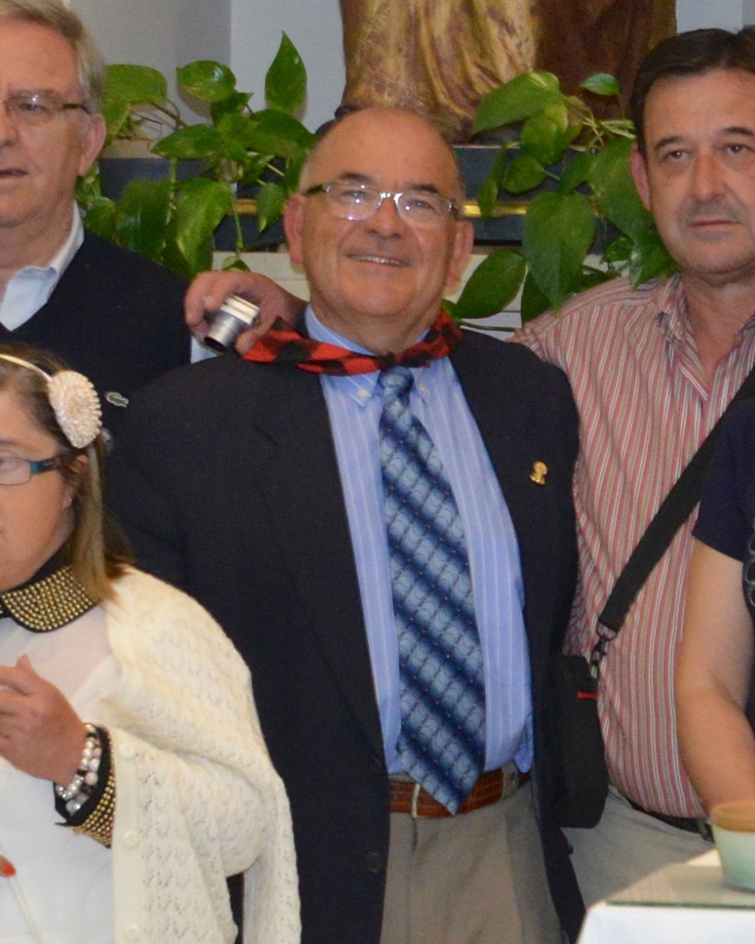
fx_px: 5365
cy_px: 166
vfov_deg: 10.0
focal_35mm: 192
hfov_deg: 8.0
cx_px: 482
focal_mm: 36
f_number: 9
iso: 2500
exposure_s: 1/60
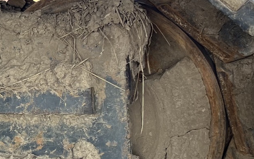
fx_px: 616
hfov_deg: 22.3
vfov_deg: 14.7
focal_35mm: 89
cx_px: -11
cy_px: 89
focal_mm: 5.7
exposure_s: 1/391
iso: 50
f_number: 1.5
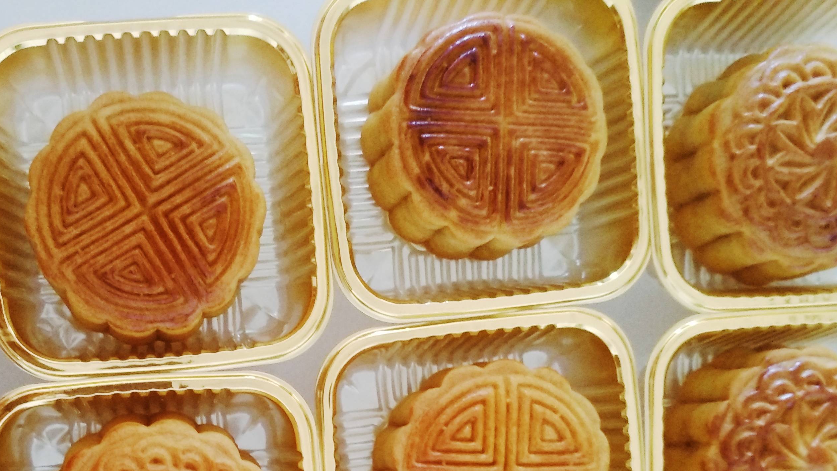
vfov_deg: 28.7
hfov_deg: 52.1
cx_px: 300
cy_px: 497
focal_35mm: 38
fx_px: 843
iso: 1000
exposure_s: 1/20
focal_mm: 3.81
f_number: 2.2
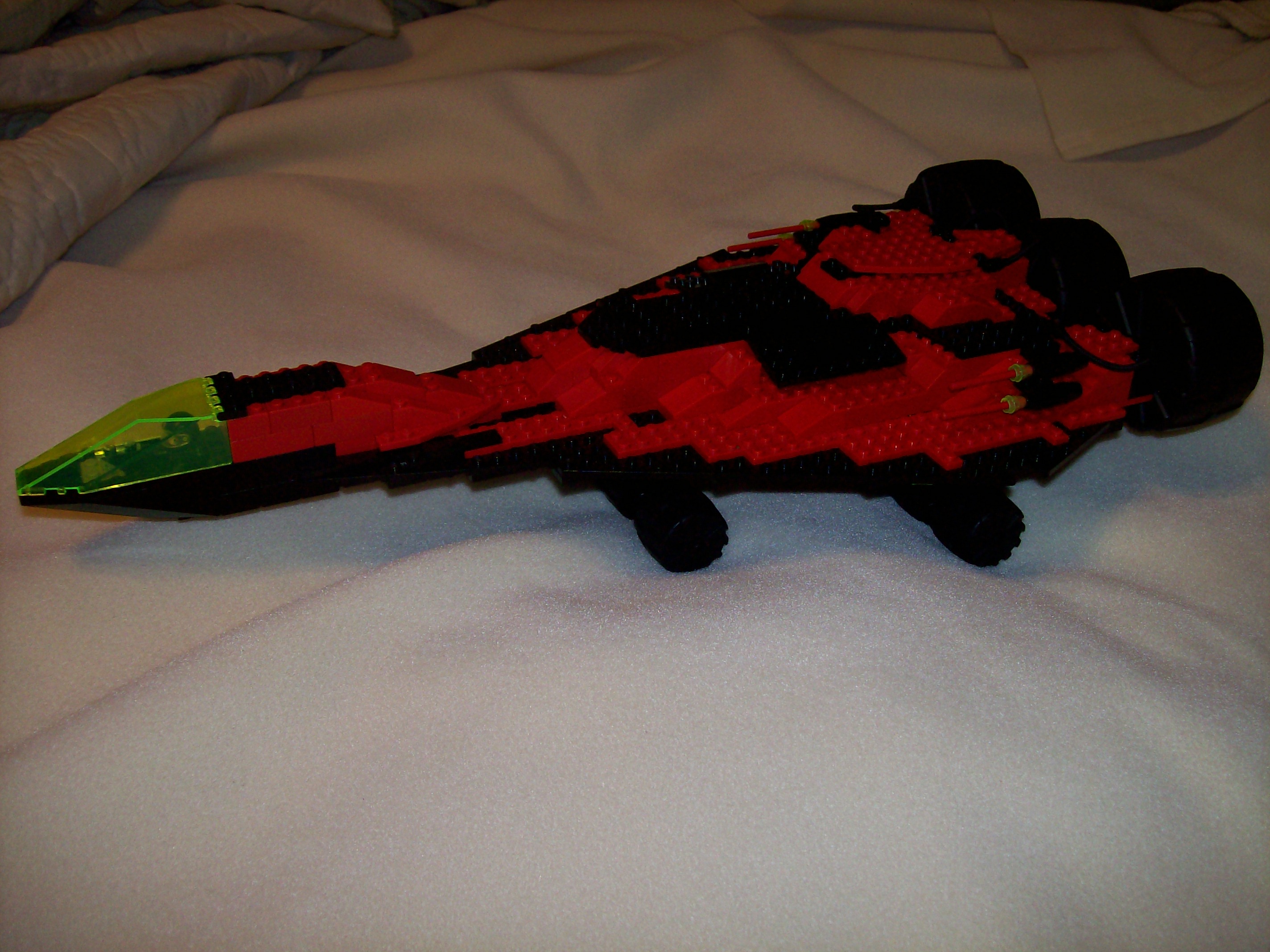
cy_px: 476
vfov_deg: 39.6
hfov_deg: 51.4
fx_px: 1320
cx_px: 635
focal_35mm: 36
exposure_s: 1/64
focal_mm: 6
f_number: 2.7
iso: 80
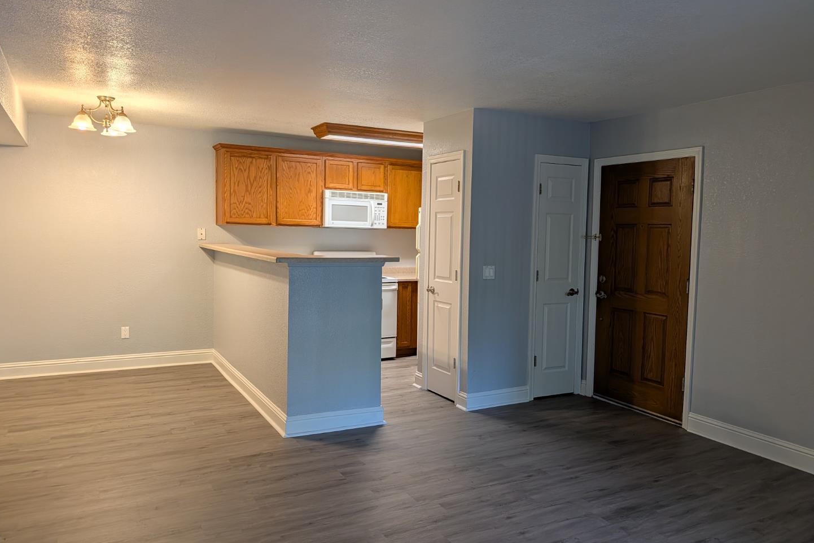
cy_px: 269
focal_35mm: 26
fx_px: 588
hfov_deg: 69.4
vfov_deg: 49.5
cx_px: 392
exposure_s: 1/151
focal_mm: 6.9
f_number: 1.68
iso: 25
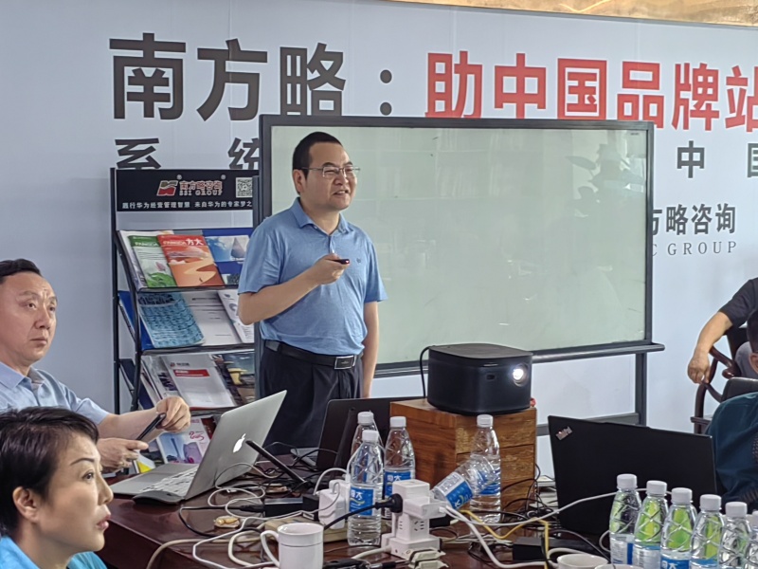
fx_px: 1555
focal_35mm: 71
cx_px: 379
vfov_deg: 20.7
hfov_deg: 27.4
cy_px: 284
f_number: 1.9
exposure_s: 1/50
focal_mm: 5.52
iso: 100
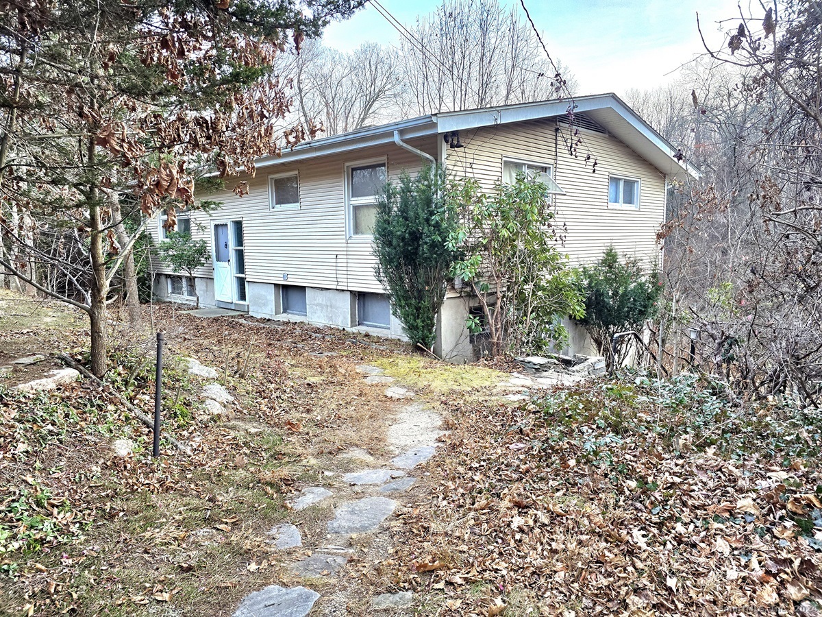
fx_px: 546
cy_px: 308
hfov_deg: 73.9
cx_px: 411
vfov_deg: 58.9
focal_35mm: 23
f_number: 1.7
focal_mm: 6.3
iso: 125
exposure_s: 1/182
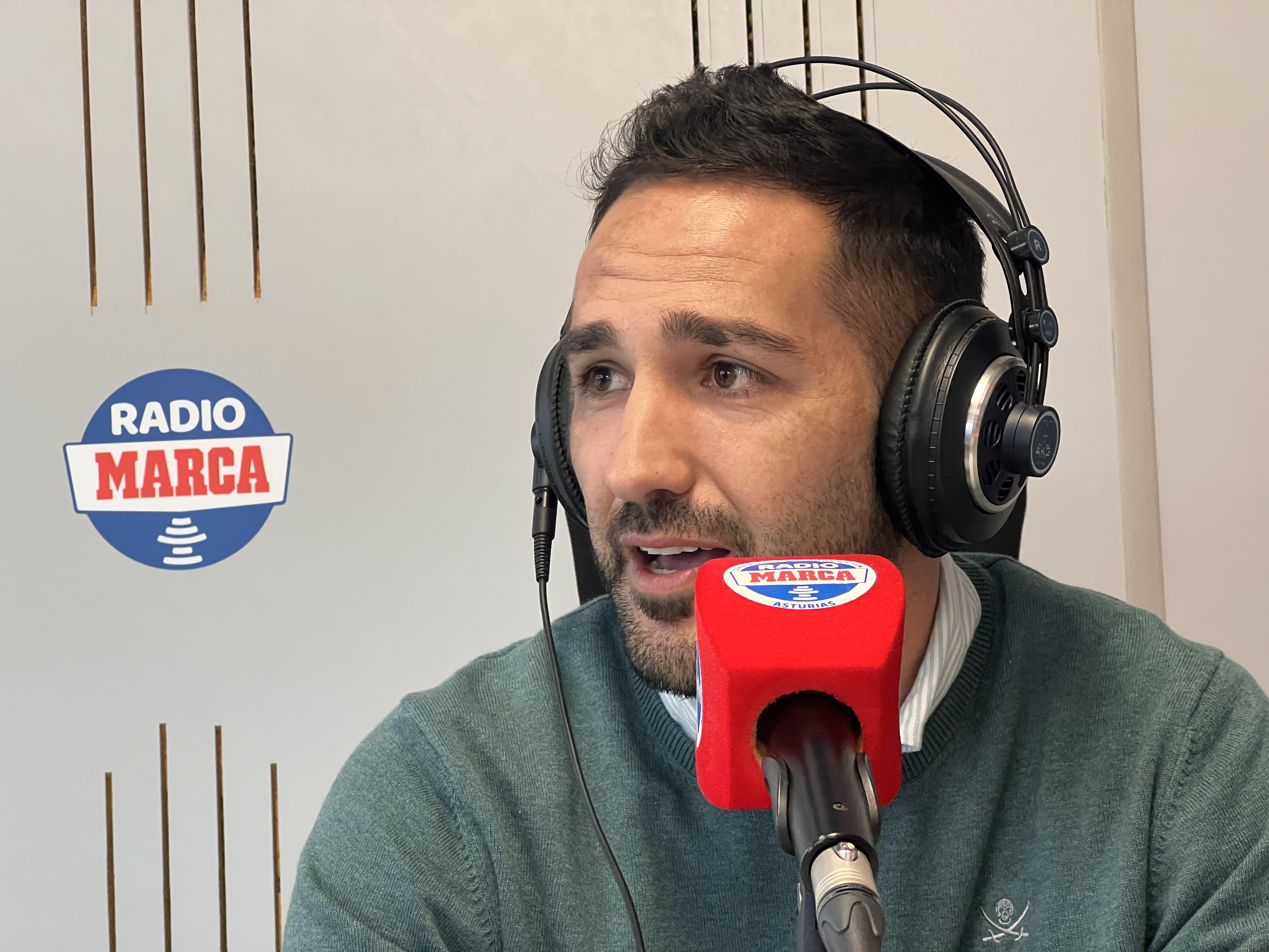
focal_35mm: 77
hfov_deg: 25.3
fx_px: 2823
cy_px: 476
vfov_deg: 19.1
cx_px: 634
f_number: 2.8
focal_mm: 9
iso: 250
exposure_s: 1/50
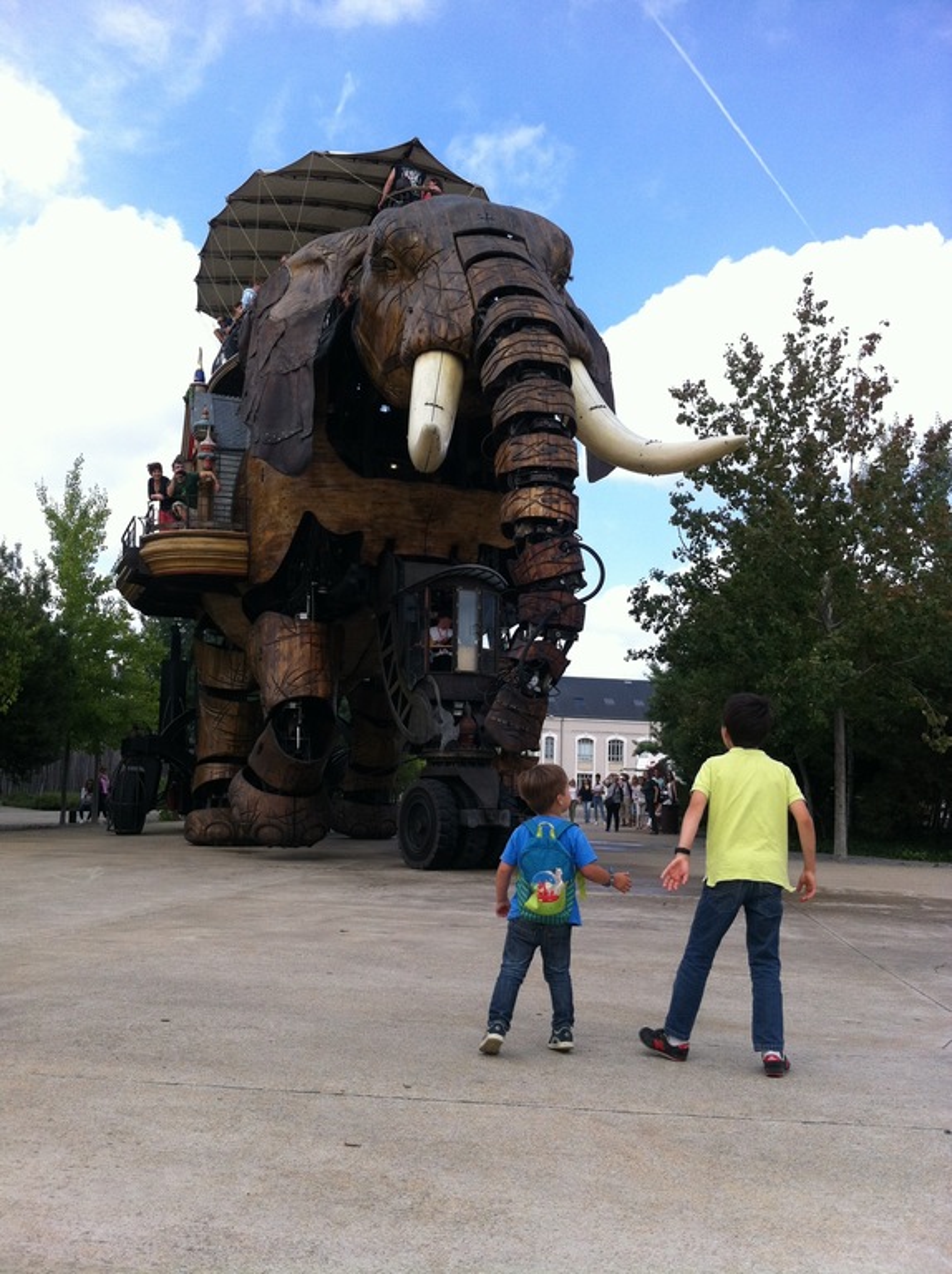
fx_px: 1286
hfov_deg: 40.6
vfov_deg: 52.7
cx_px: 476
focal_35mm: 35
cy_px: 637
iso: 80
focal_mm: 3.85
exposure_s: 1/862
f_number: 2.8
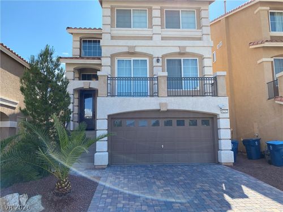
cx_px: 142
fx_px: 213
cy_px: 106
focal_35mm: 26
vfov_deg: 53.1
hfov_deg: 67.3
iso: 32
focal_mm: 4.25
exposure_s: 1/1233
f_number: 1.8
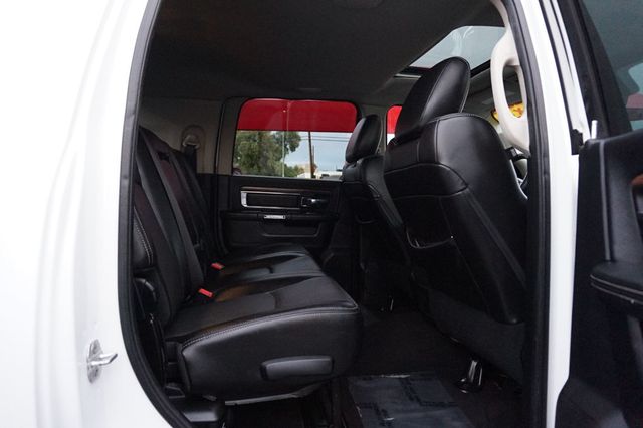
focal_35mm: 24
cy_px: 214
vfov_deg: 53.1
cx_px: 322
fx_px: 428
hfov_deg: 73.8
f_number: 3.5
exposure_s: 1/125
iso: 3200
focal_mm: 16
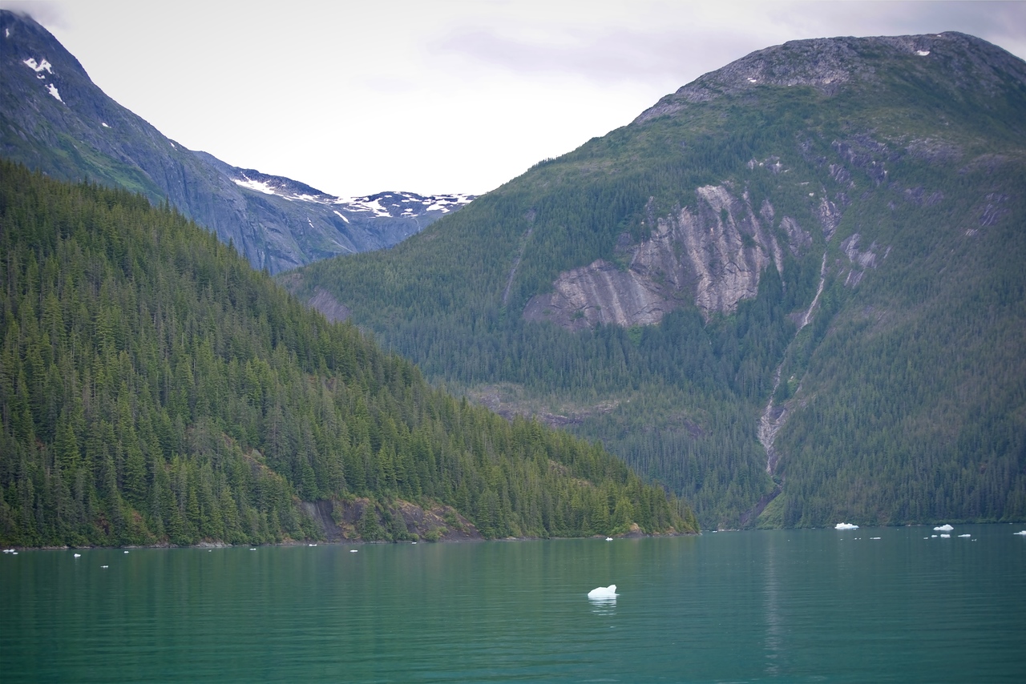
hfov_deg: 28.8
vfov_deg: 19.5
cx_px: 513
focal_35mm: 70
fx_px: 1995
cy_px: 342
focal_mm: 70
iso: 100
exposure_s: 1/160
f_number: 5
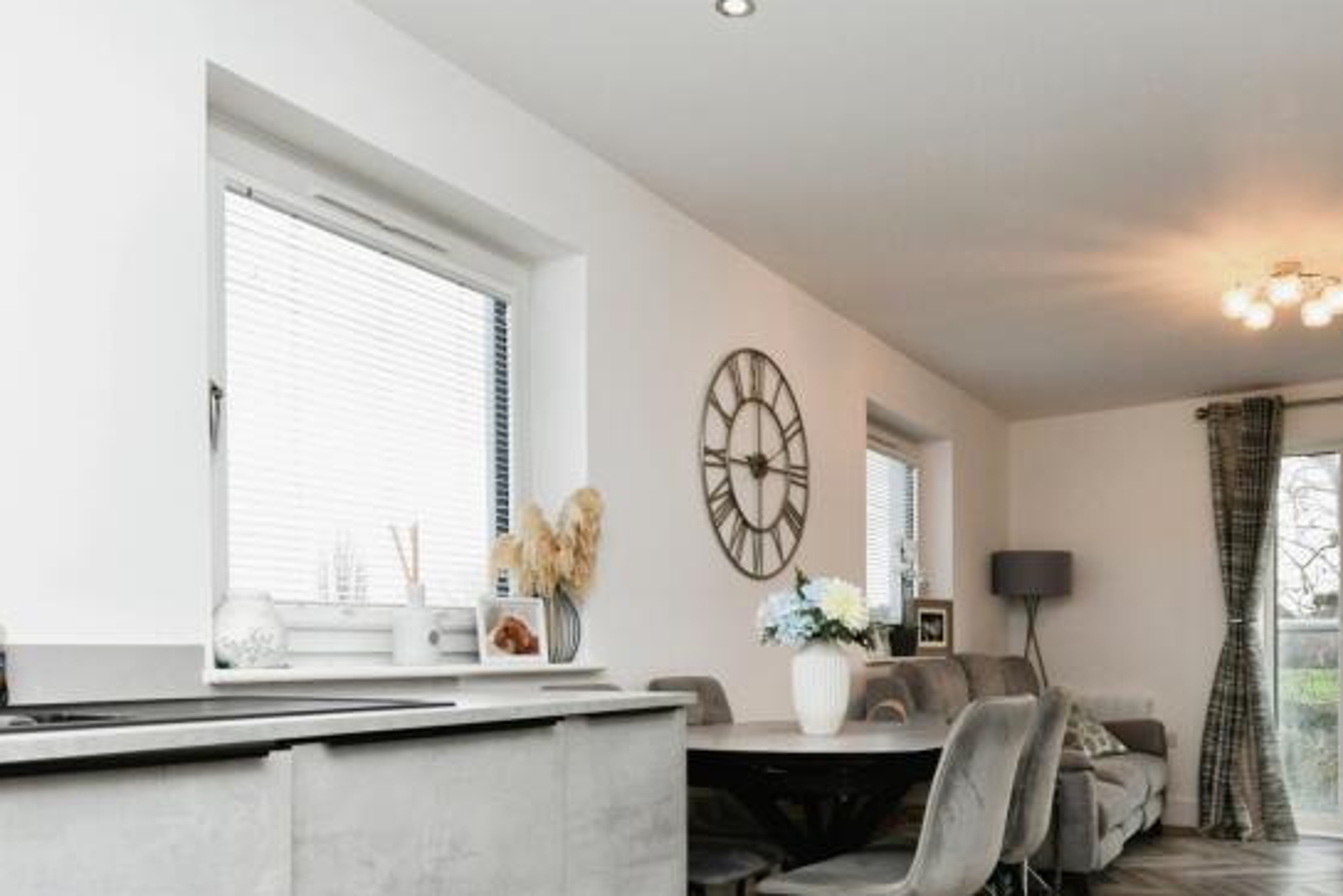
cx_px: 867
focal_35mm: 32
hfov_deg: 57.7
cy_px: 700
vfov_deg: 39.7
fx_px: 1194
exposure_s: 1/60
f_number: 8
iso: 800
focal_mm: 17
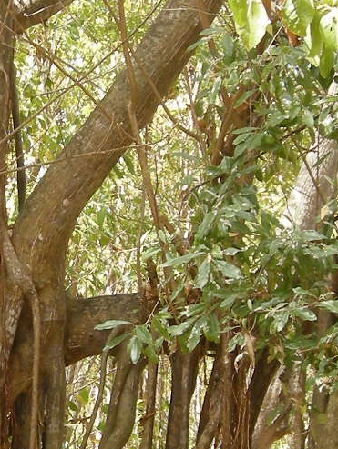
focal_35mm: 170
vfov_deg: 11.6
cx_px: -107
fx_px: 2211
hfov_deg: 8.6
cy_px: 295
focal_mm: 7.5
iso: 64
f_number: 3.8
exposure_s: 1/103
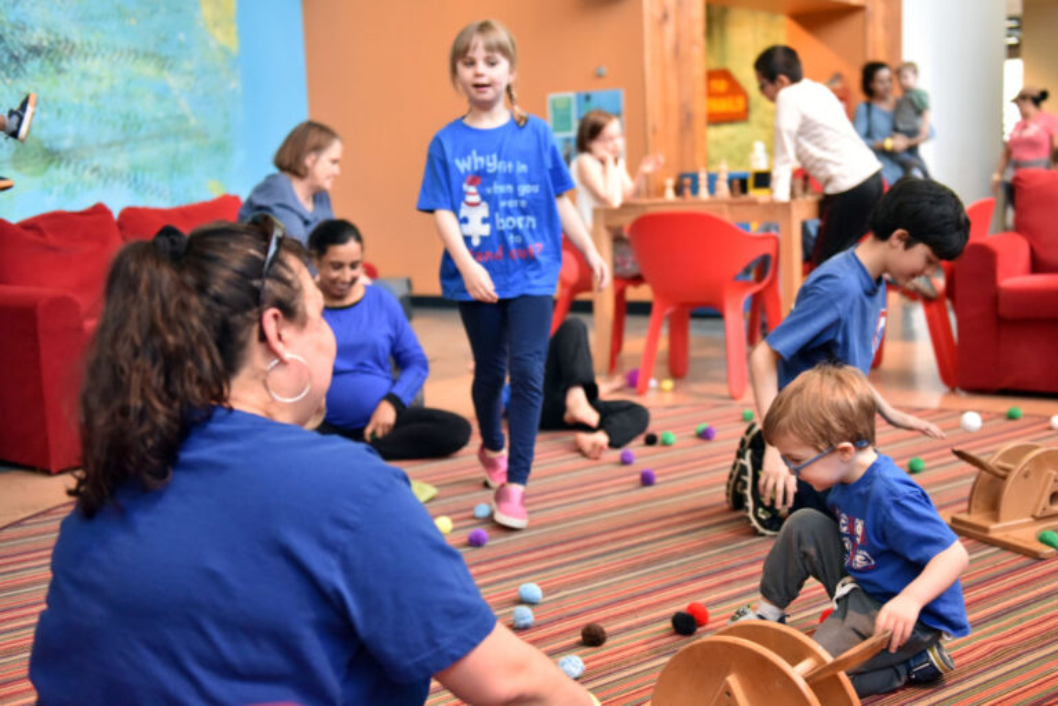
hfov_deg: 46.4
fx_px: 1234
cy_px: 353
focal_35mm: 42
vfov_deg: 31.9
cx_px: 529
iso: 2800
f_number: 2.8
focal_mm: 42
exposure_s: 1/320
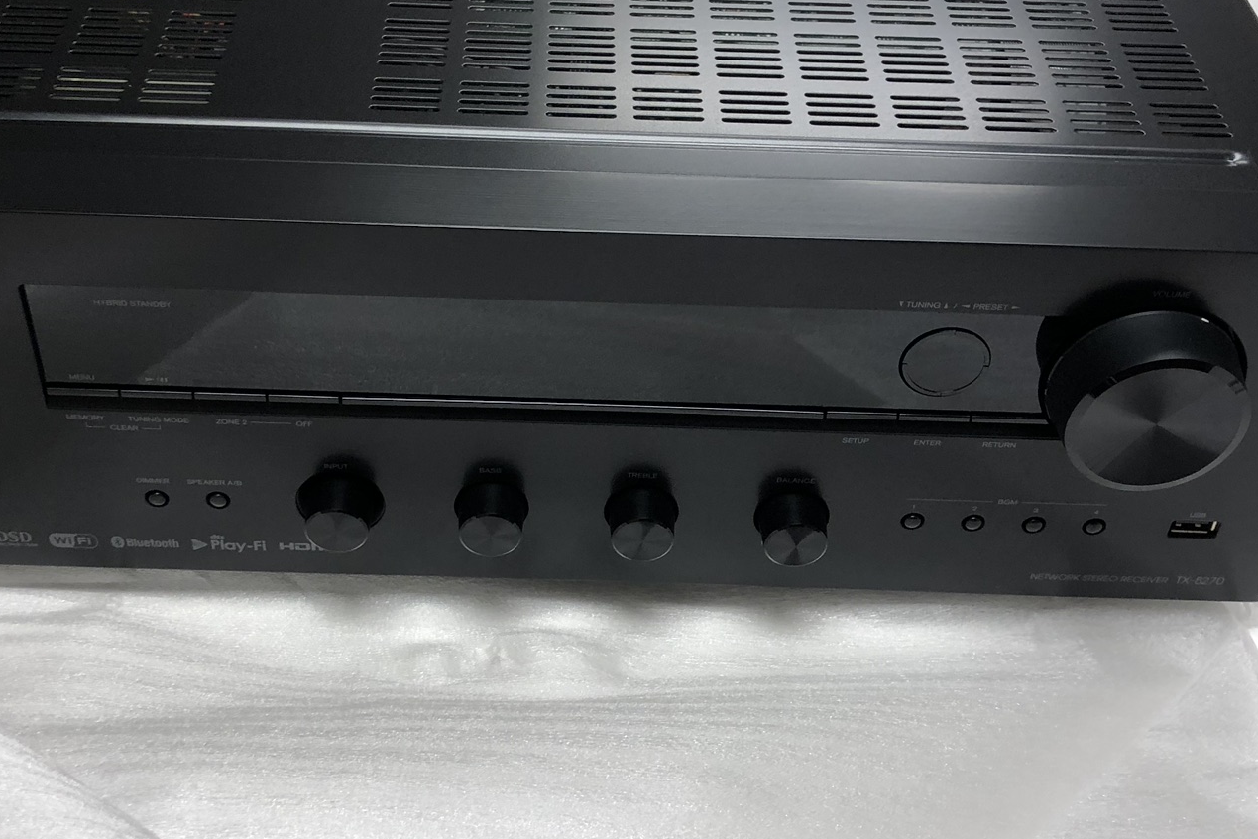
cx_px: 581
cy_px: 402
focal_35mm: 47
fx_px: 1642
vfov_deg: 28.6
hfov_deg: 41.9
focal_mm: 4
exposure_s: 1/40
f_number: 1.8
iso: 25
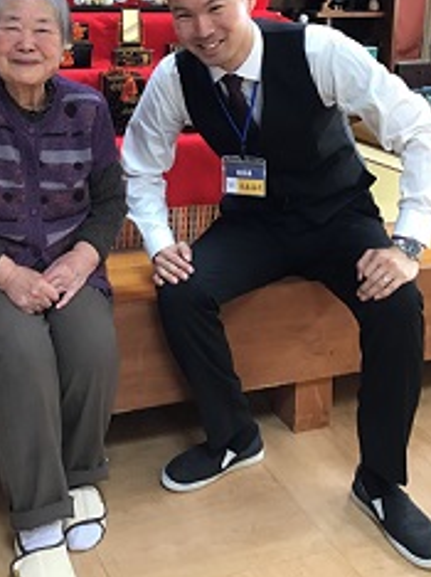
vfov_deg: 35.5
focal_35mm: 52
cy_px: 101
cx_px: 155
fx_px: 865
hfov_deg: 27.9
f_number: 2.4
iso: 50
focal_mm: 3.3
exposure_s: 1/30
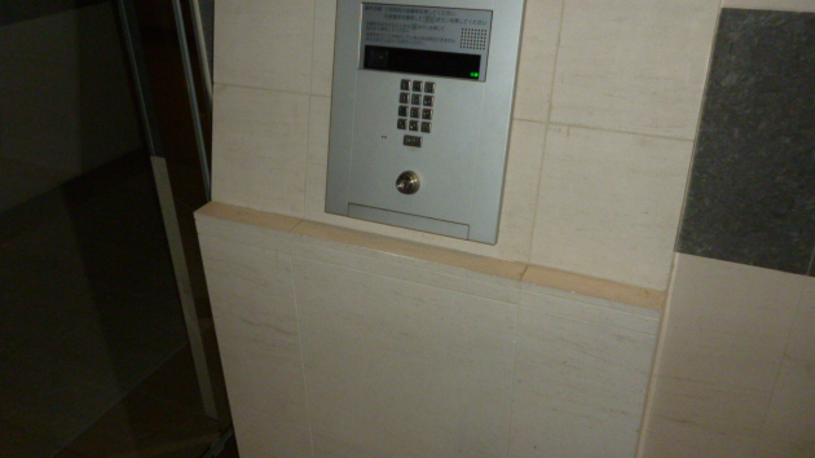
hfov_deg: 62.6
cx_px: 406
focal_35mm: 31
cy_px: 235
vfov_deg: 37.7
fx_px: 670
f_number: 3.1
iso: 400
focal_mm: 5
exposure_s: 1/125
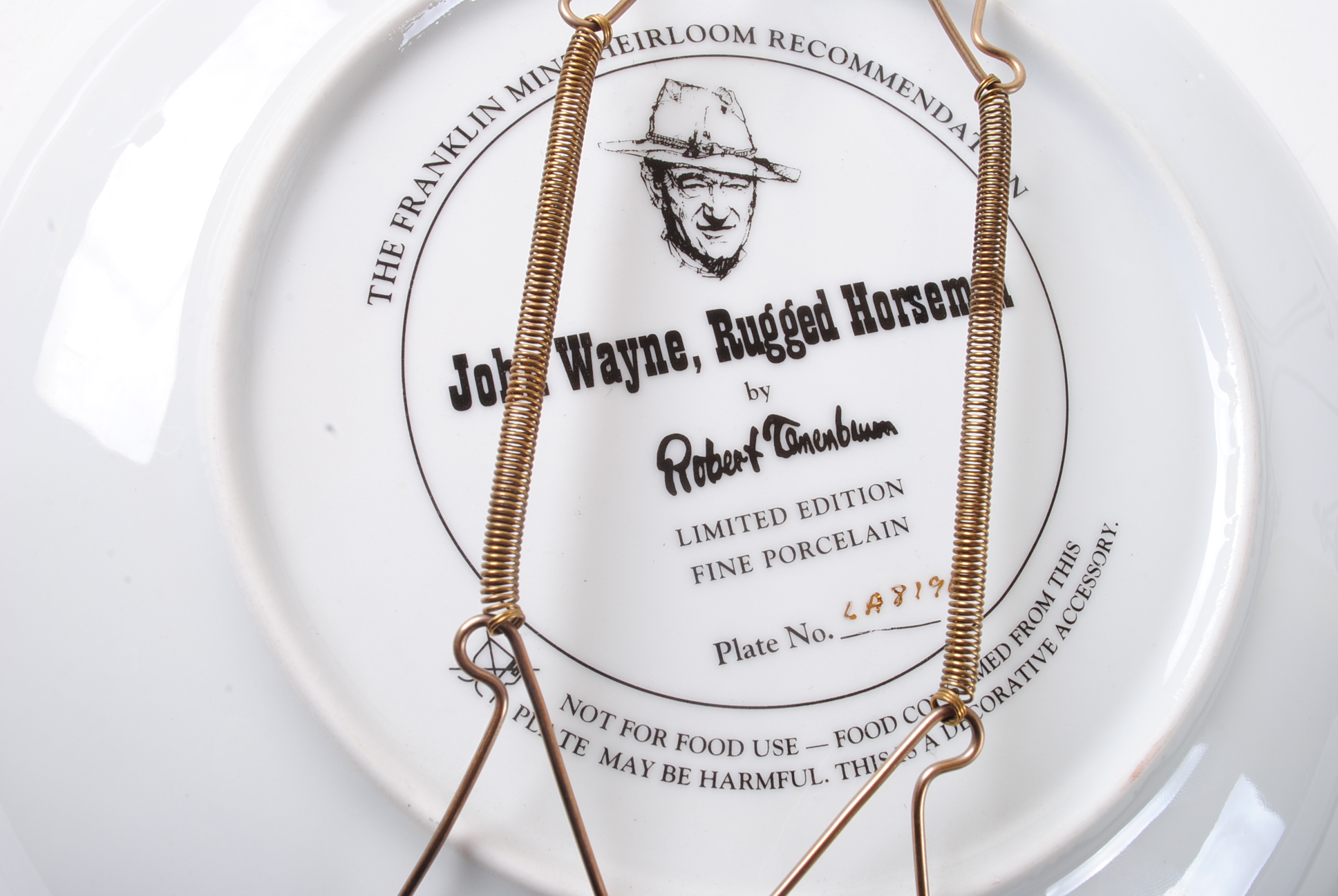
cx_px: 669
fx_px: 1340
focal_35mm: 36
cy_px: 448
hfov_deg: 53.1
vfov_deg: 37.0
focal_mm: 24
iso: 100
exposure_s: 1/125
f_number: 13
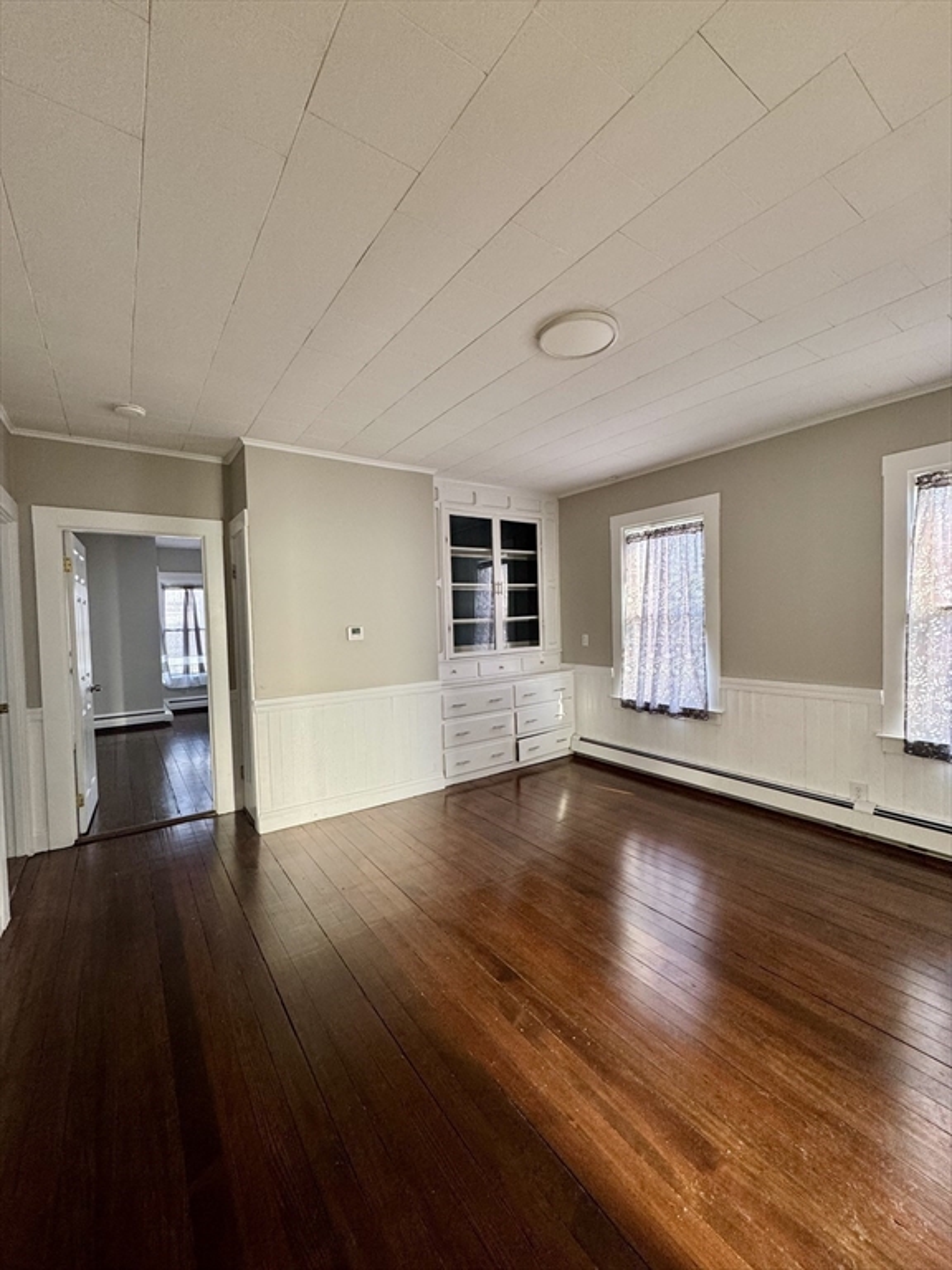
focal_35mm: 14
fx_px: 513
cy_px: 635
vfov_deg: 102.1
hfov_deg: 85.7
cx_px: 476
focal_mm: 2.22
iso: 160
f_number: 2.2
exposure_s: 1/99
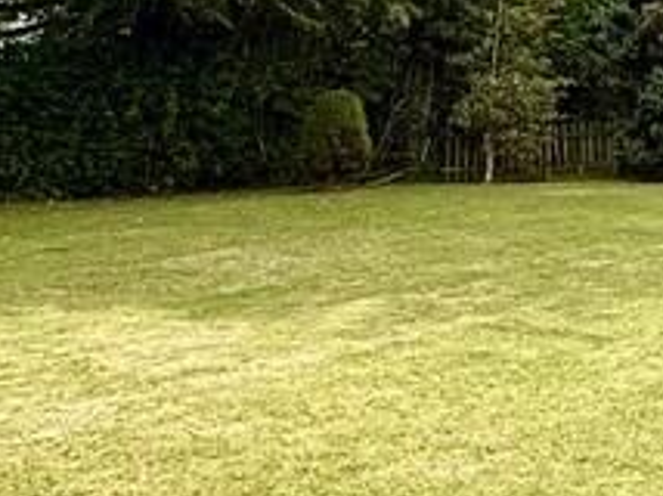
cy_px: 87
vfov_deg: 21.6
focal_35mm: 67
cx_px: 514
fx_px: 1282
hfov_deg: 28.5
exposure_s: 1/1656
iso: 64
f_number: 2.2
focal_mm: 2.22
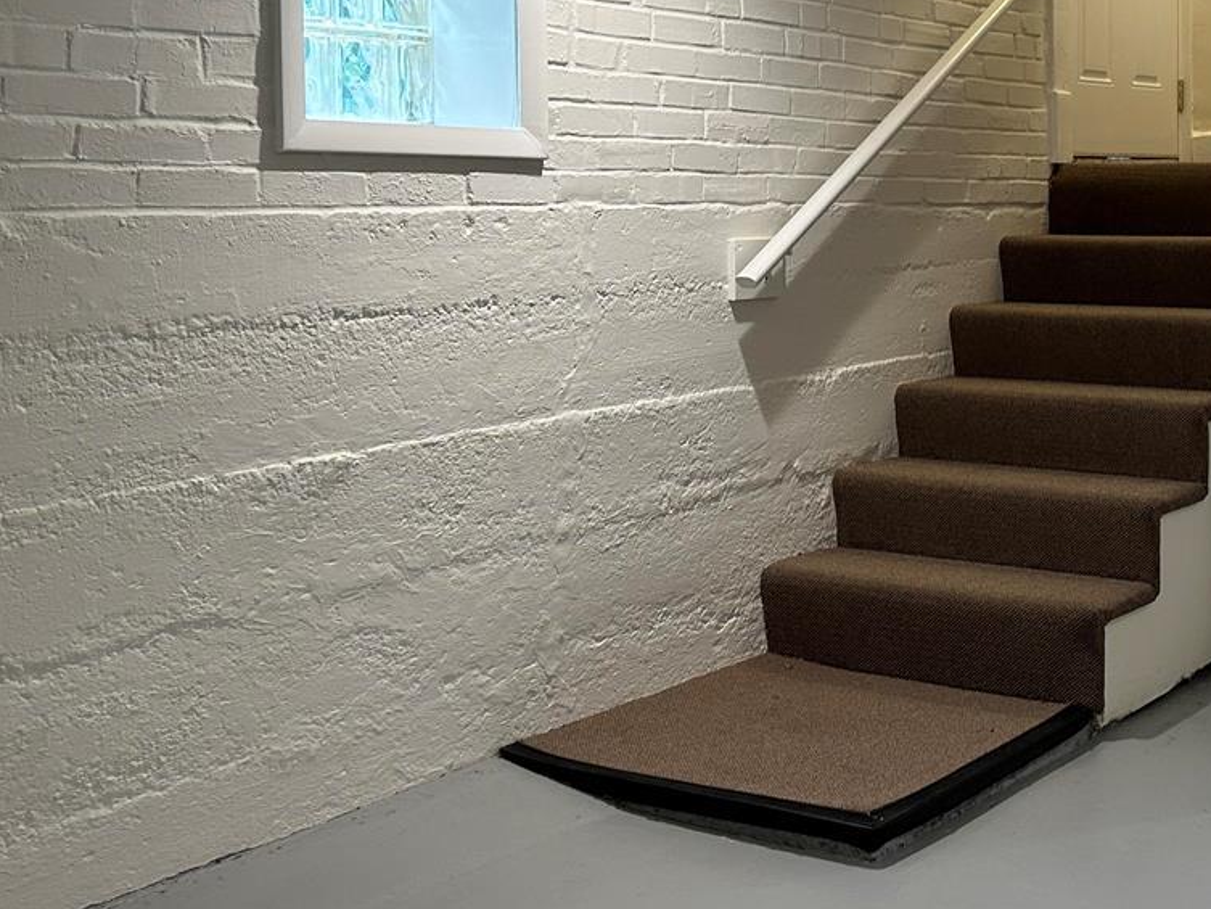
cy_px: 230
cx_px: 1103
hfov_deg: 35.2
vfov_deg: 28.2
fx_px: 1784
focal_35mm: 51
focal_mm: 6.86
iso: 125
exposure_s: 1/60
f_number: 1.78
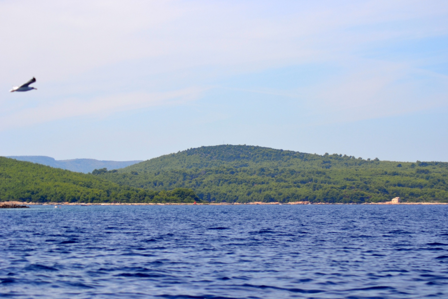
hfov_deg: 18.2
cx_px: 224
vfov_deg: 12.2
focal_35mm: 112
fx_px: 1400
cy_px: 150
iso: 100
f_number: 5.6
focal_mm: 75
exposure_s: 1/500
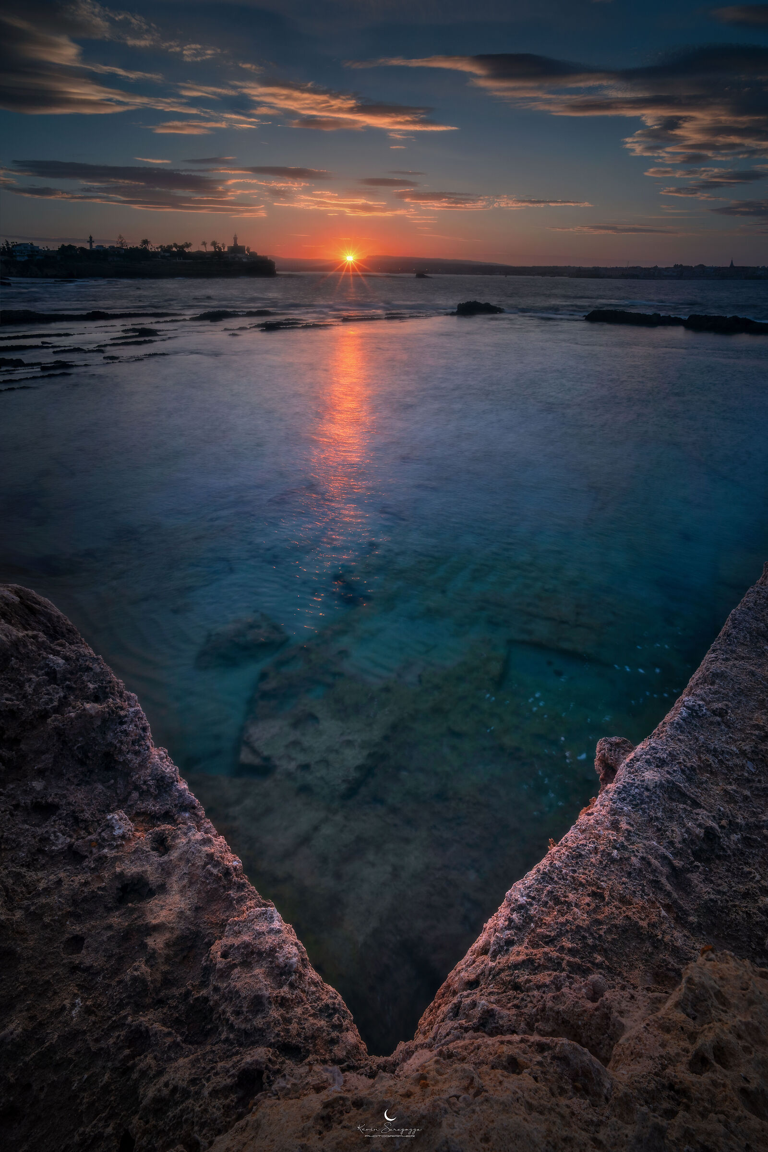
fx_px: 512
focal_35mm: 16
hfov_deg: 73.7
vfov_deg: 96.7
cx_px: 384
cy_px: 576
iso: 100
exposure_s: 1/2
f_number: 9
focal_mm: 16
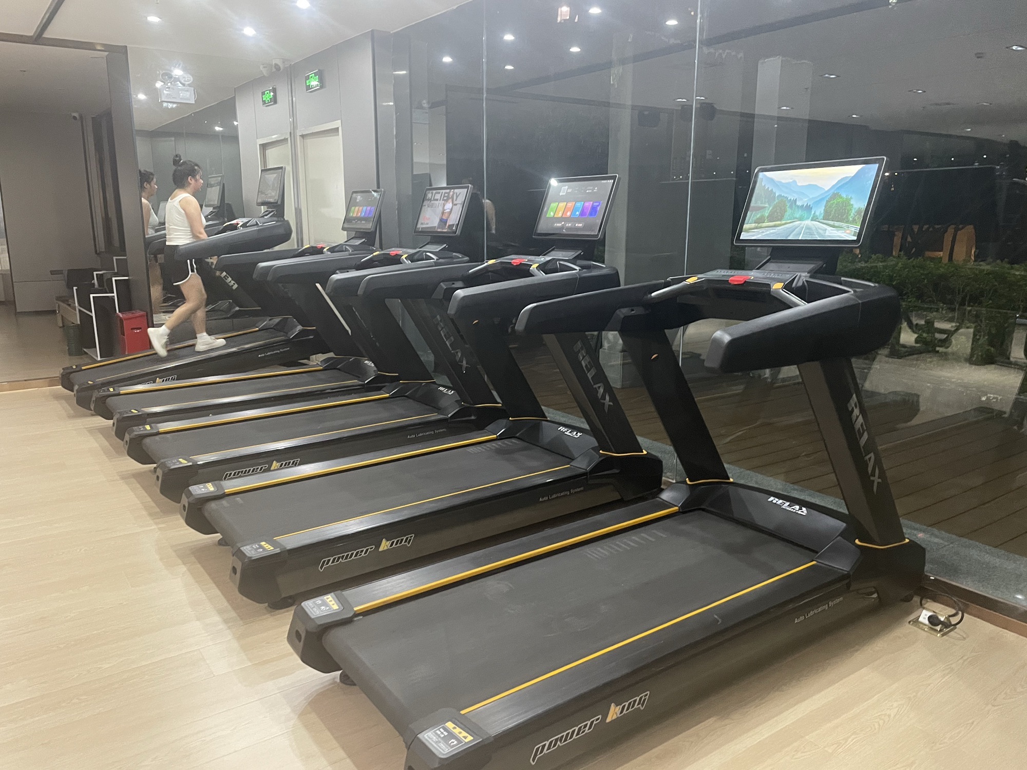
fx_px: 771
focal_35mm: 26
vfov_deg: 53.1
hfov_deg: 67.3
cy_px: 385
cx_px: 514
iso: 400
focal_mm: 4.2
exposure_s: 1/33
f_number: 1.6
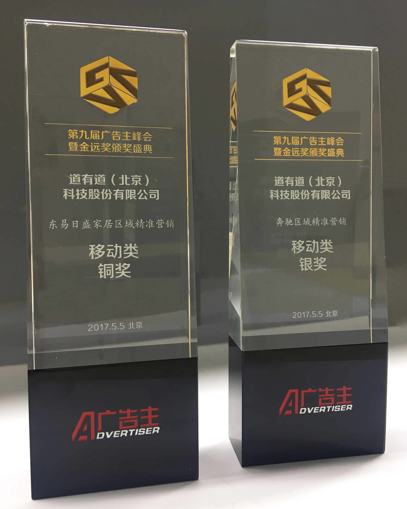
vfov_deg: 57.2
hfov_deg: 47.1
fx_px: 467
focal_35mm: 31
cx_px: 203
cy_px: 250
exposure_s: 1/33
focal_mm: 4.15
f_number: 2.2
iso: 64
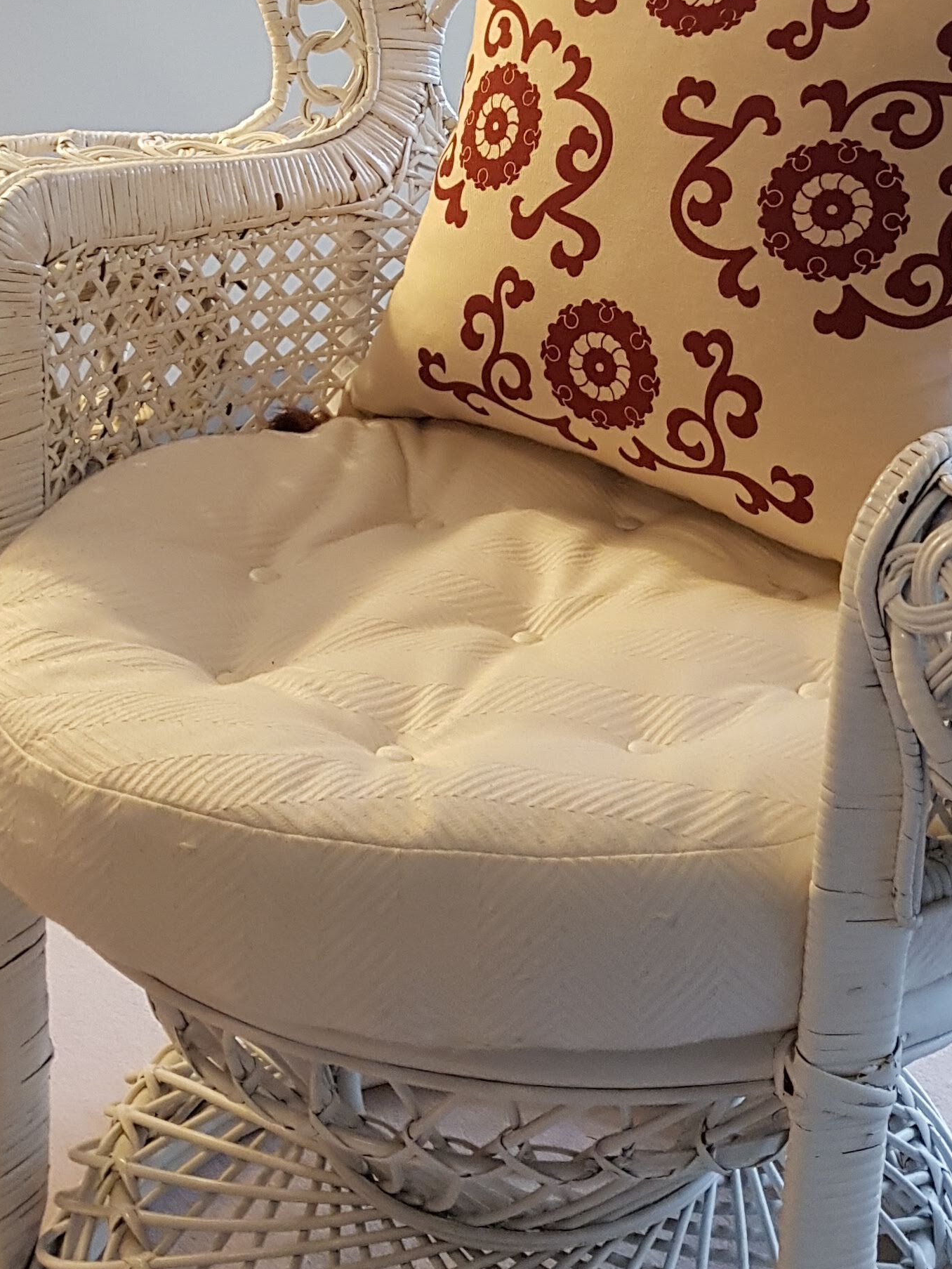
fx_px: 2126
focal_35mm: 58
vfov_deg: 30.9
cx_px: 430
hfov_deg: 25.2
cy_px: 12
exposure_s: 1/33
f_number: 1.7
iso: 200
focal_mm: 4.2
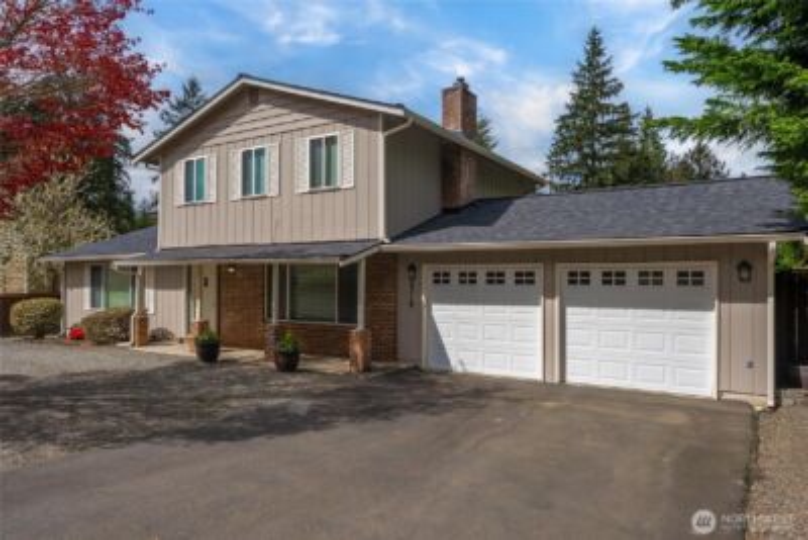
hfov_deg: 73.7
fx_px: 539
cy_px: 270
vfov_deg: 53.2
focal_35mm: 24
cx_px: 404
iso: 80
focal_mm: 24
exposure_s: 1/320
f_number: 7.1
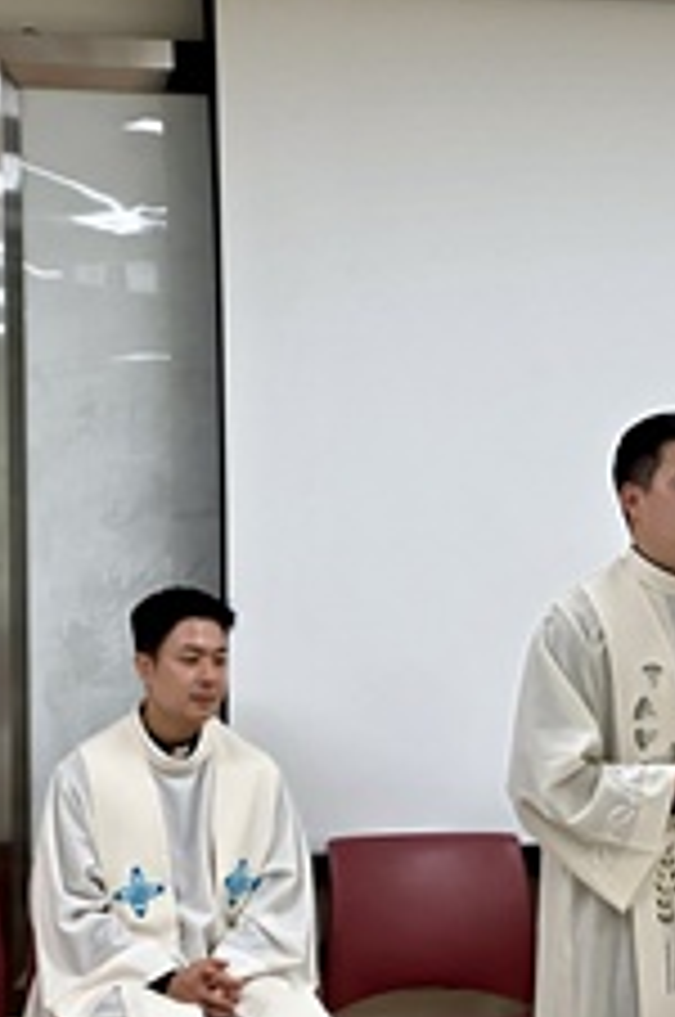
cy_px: 590
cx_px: 675
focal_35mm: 142
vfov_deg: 14.5
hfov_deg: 9.6
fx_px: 4006
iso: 200
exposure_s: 1/120
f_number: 2.8
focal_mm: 9
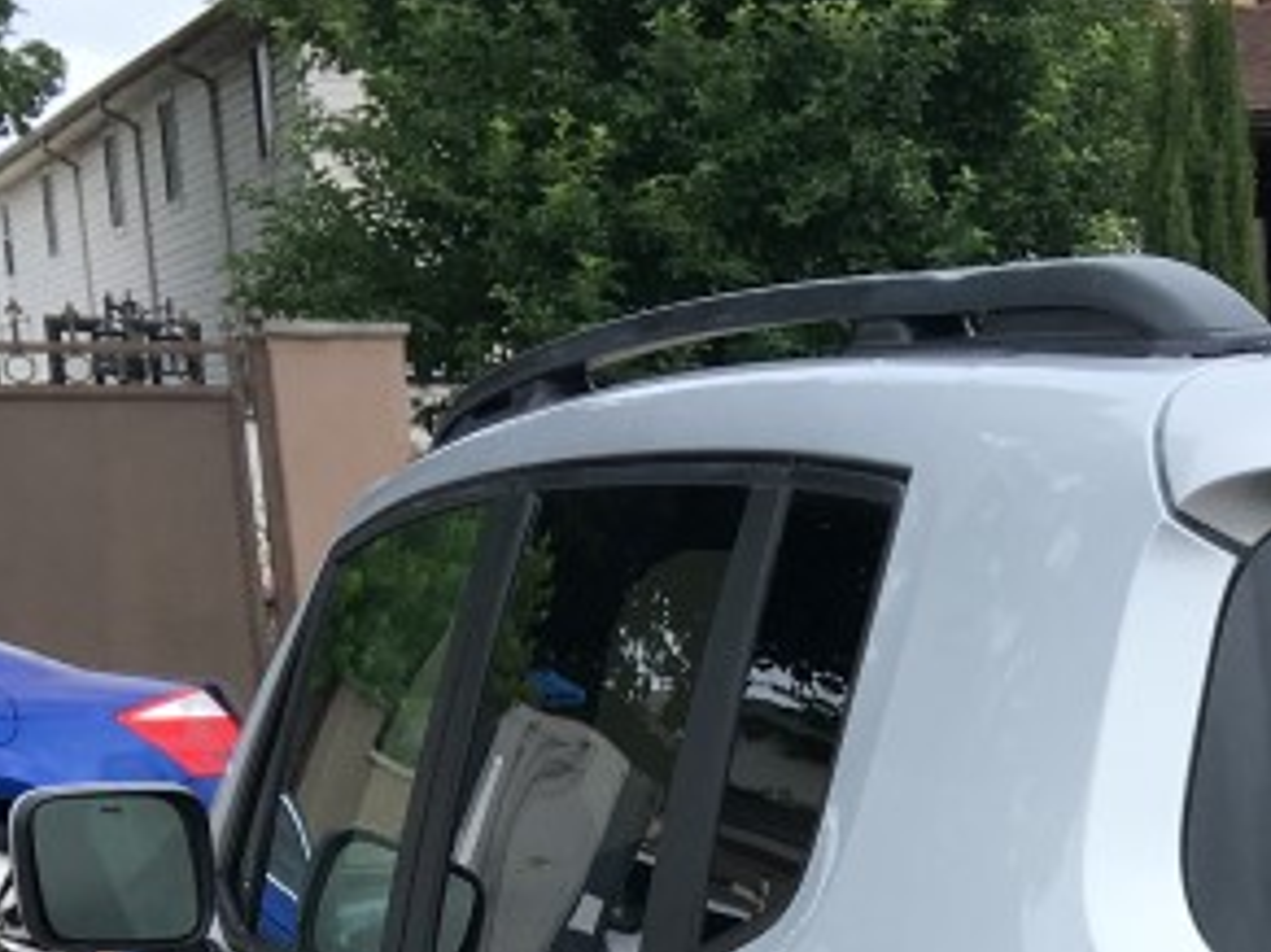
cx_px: 1424
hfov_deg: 18.5
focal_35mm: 102
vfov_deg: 13.4
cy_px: 1581
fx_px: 3744
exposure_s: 1/999
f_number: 2.2
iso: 25
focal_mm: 4.15
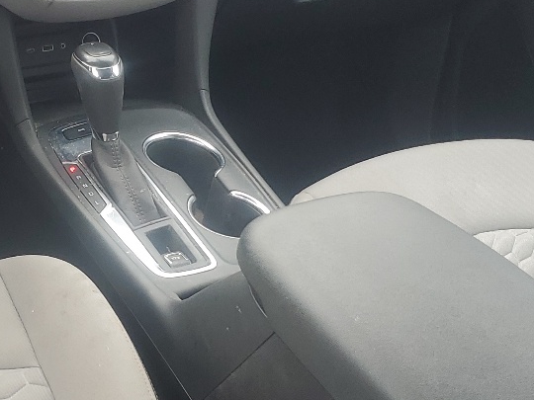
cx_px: 71
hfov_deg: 24.7
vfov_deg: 19.1
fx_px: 1188
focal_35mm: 77
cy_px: 242
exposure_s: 1/244
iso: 50
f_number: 1.5
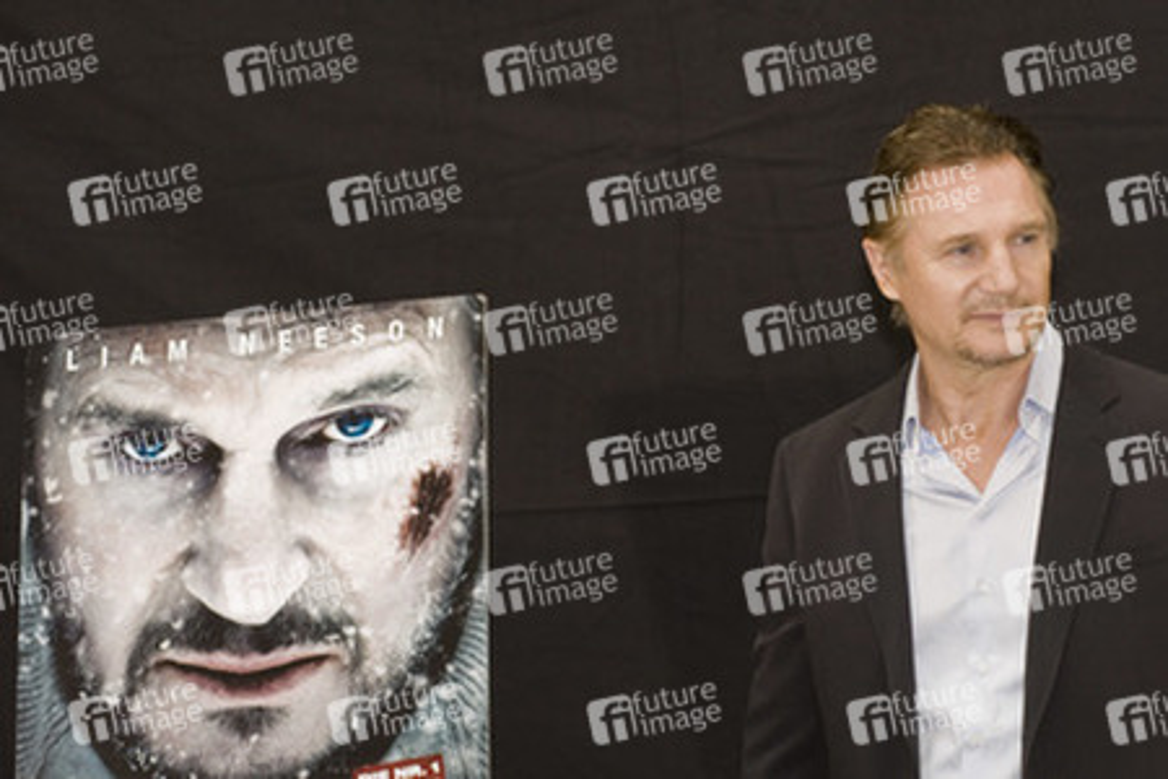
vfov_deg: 17.1
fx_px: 2595
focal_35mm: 80
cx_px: 584
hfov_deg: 25.4
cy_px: 390
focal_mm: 80
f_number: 5
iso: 1600
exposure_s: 1/200
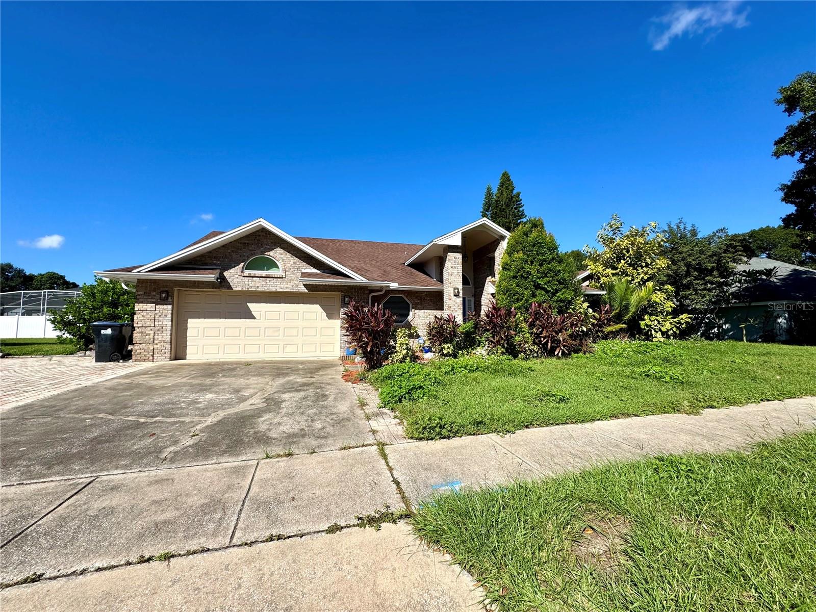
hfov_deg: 102.1
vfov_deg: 85.7
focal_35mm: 14
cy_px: 306
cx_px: 408
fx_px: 330
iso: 50
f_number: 2.2
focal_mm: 2.22
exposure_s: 1/2083
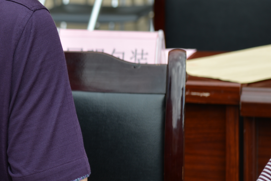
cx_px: -128
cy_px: 60
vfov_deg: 6.0
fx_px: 1724
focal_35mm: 229
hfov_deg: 8.8
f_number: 5.6
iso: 100
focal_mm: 70
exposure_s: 1/200
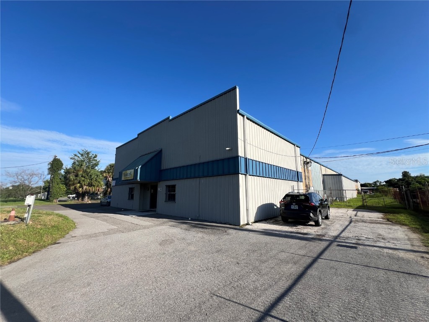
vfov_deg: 89.9
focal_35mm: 13
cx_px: 214
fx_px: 161
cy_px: 161
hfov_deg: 106.2
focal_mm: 1.57
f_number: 1.8
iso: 32
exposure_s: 1/1597
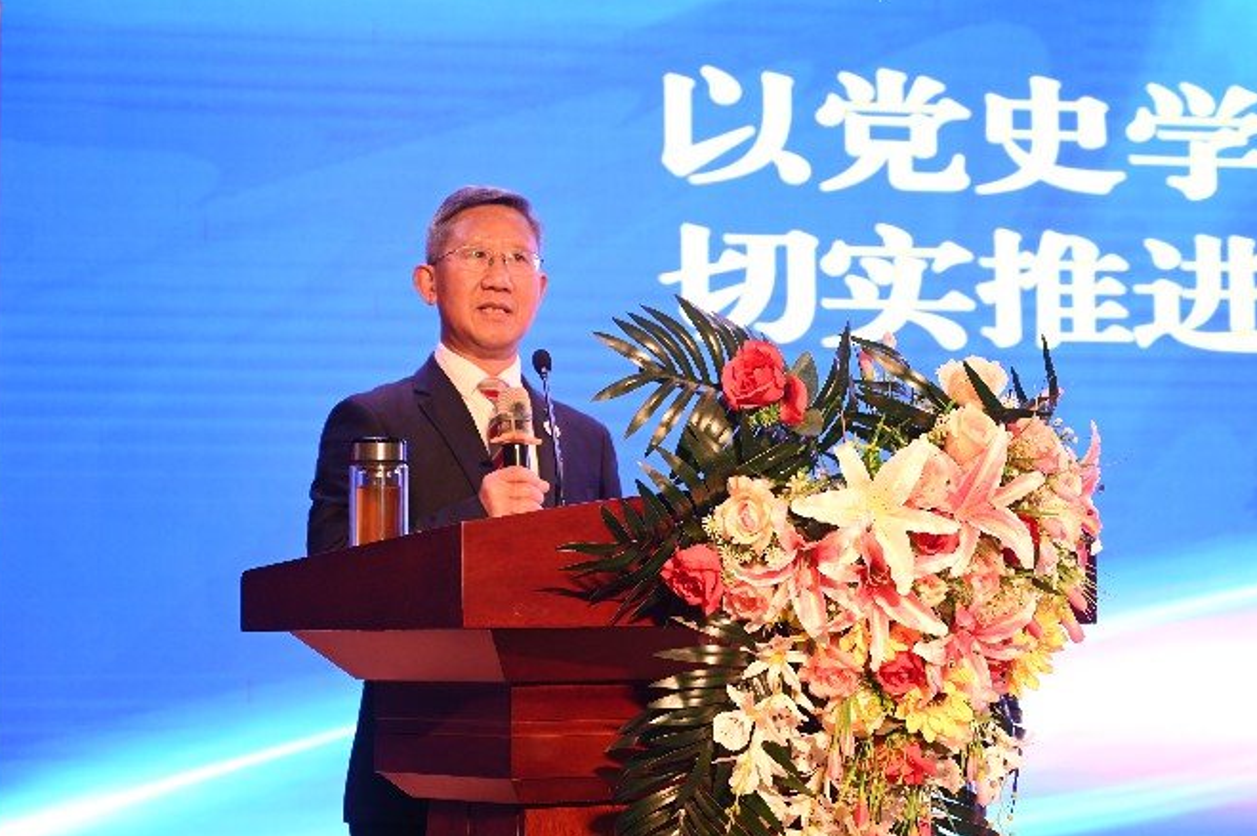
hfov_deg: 23.9
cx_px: 708
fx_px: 2965
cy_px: 376
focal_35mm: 85
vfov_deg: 16.0
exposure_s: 1/100
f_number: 4
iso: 640
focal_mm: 70
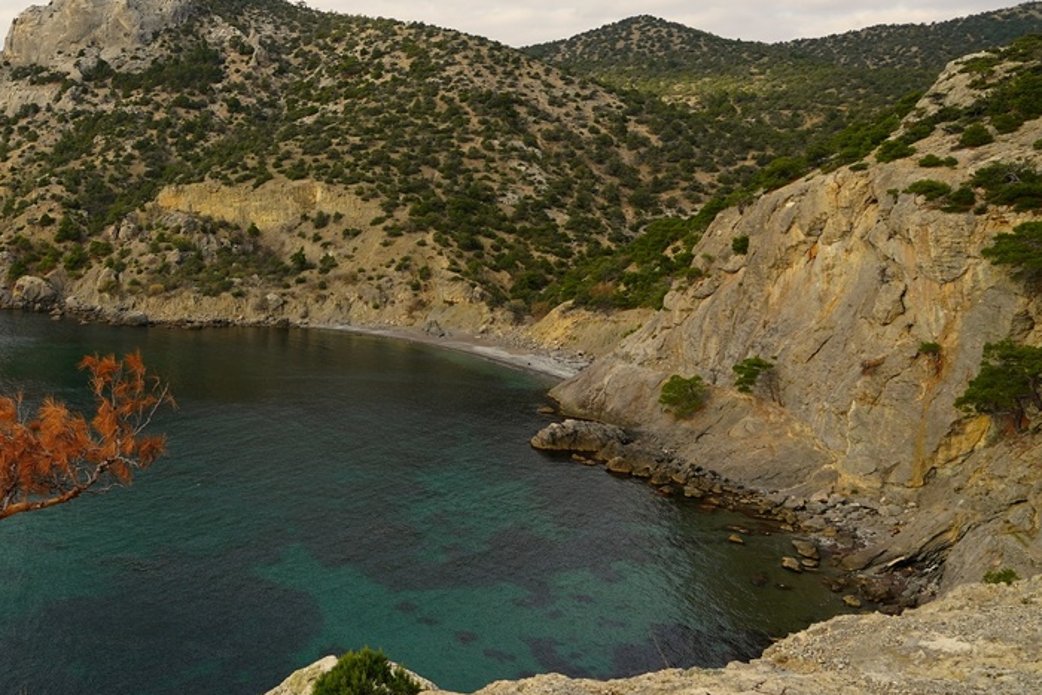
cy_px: 202
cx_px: 138
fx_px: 926
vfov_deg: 40.3
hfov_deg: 52.8
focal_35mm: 32
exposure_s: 1/125
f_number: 9
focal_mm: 16
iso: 100
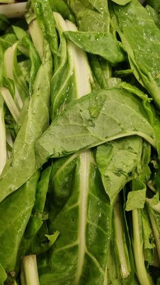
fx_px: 219
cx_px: 65
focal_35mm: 29
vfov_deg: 66.1
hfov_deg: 40.0
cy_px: 144
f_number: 1.8
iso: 160
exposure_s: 1/100
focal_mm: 5.4
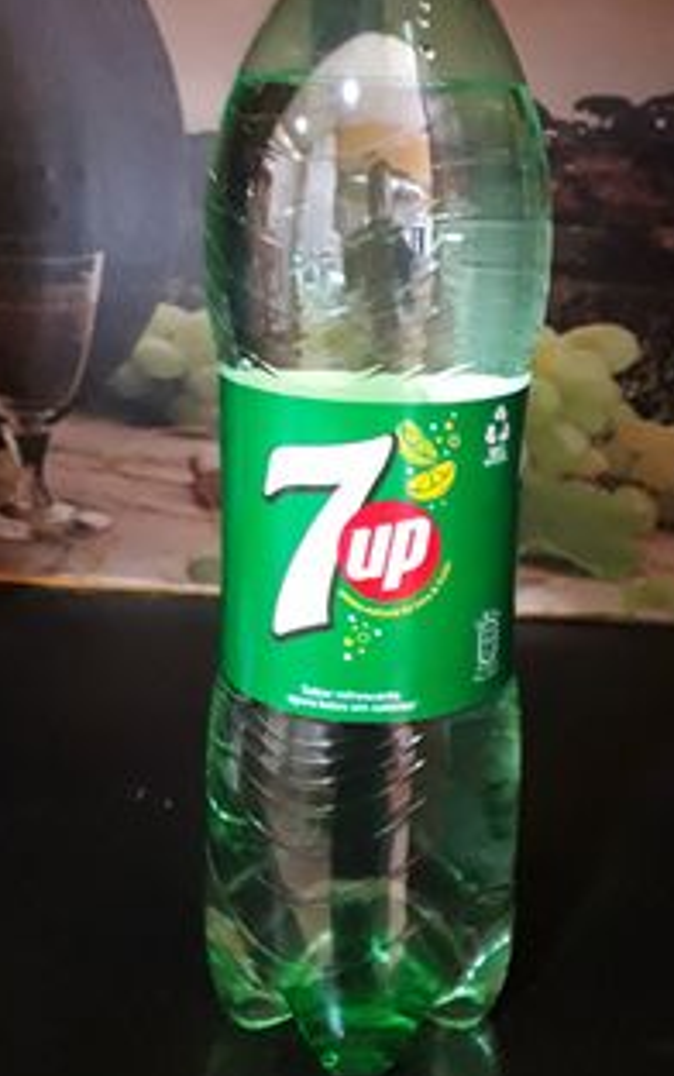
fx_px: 1145
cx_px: 454
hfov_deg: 32.5
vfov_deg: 50.1
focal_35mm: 39
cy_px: 431
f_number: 1.9
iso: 640
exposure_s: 1/20
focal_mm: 3.6
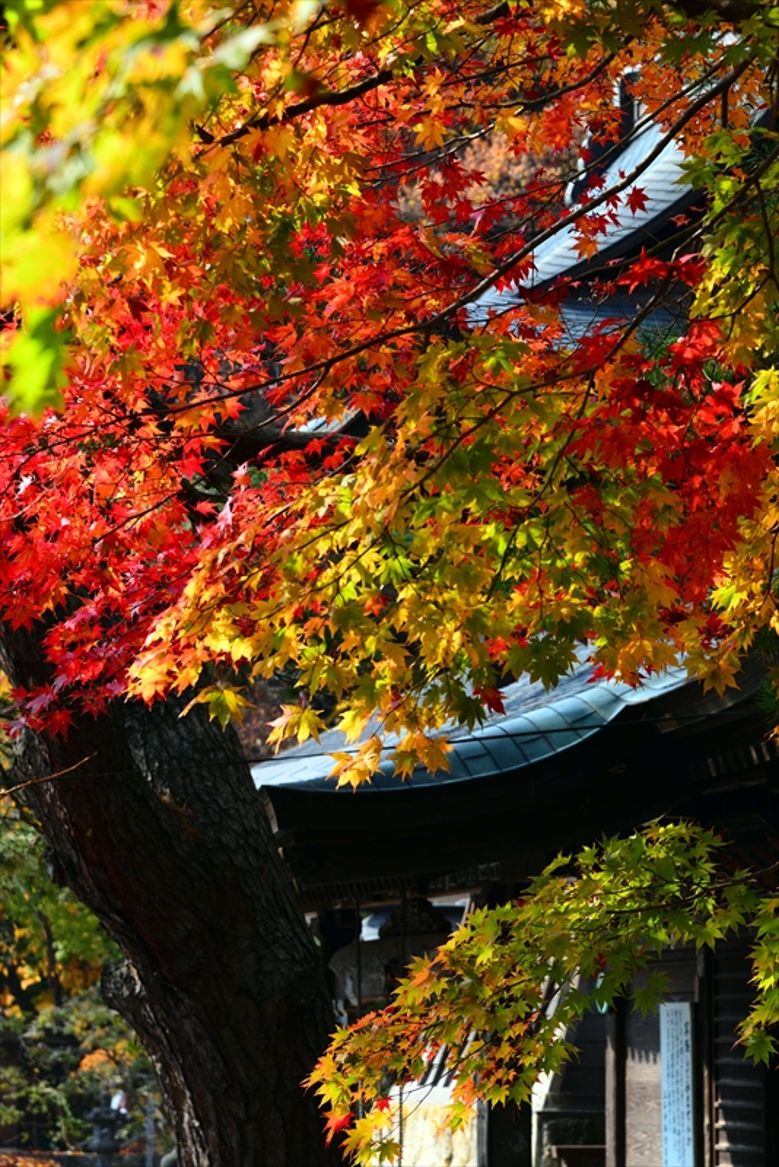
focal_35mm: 120
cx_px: 390
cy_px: 584
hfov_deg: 11.4
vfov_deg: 17.1
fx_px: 3891
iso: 800
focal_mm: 120
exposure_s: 1/400
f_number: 10
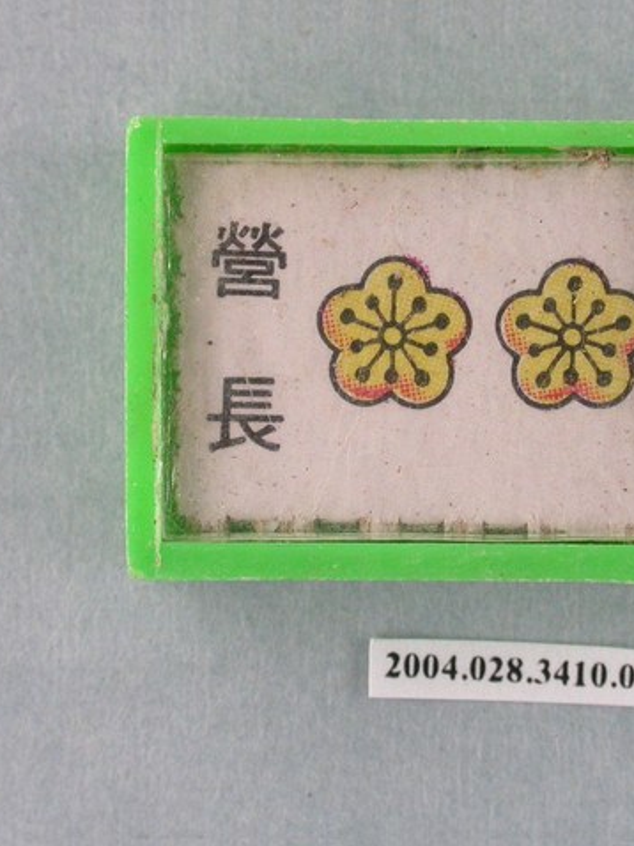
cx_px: 429
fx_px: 4913
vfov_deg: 9.8
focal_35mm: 201
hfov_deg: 7.4
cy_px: 423
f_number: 6.4
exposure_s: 1/30
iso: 200
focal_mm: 31.1
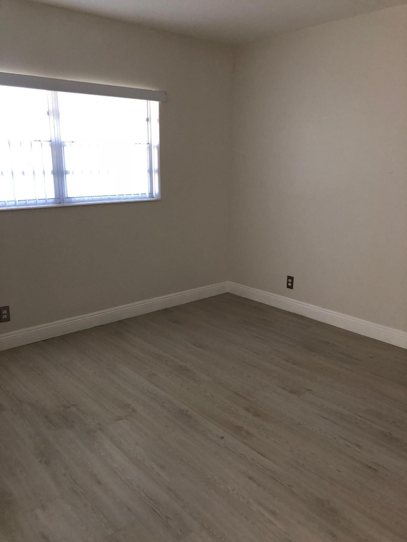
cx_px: 204
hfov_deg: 49.7
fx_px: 439
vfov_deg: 63.4
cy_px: 271
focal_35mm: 28
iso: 40
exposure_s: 1/20
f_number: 1.8
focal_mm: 3.99
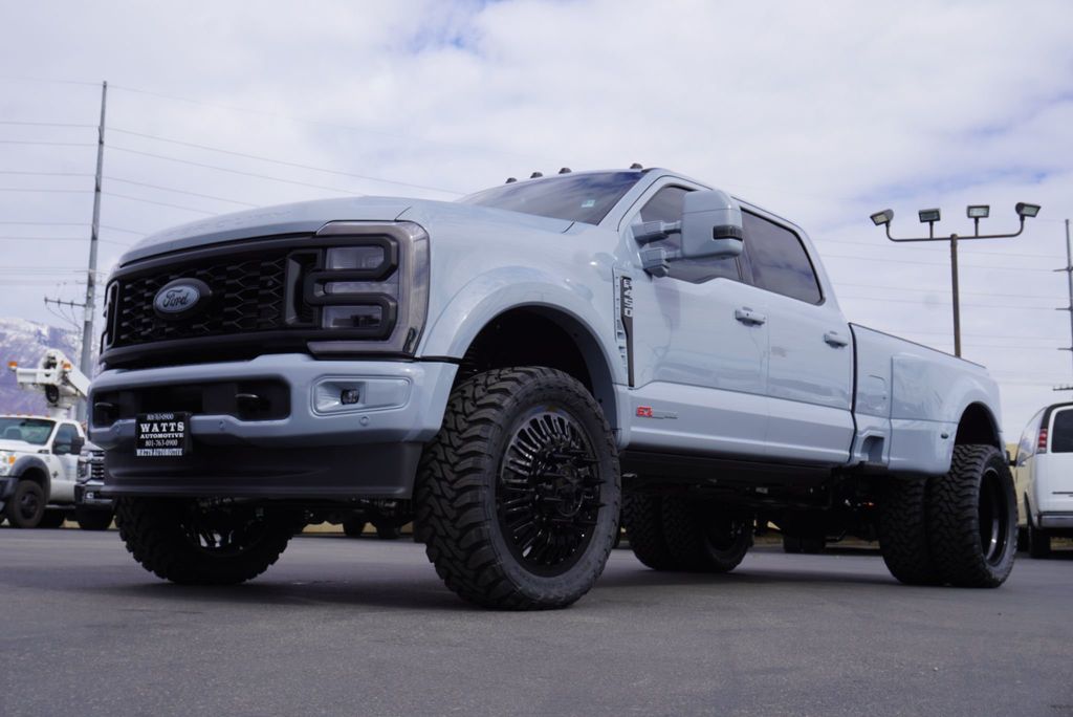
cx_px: 536
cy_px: 358
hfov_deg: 47.9
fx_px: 1208
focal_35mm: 40
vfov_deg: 33.1
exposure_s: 1/160
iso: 100
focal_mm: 27
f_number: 11
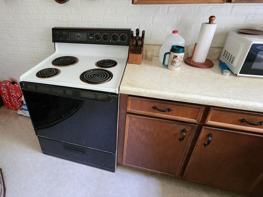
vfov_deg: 68.1
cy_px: 80
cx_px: 99
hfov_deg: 83.1
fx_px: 144
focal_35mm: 19
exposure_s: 1/30
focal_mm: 2.2
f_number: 2.2
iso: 500
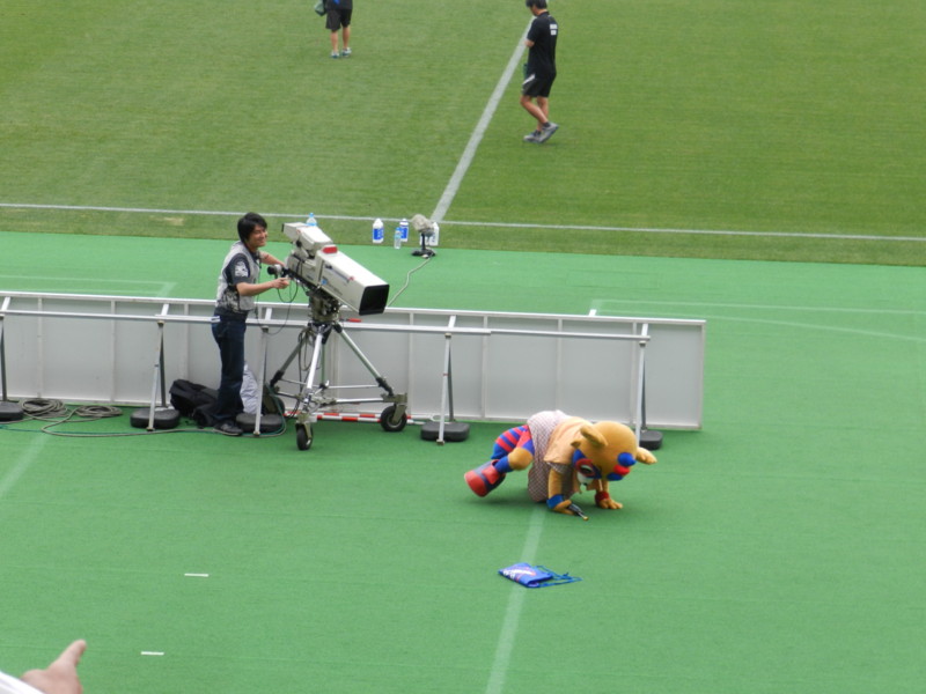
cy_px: 347
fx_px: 4280
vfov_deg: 9.3
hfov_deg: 12.3
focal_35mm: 160
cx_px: 463
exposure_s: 1/125
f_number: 5.3
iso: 160
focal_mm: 28.4
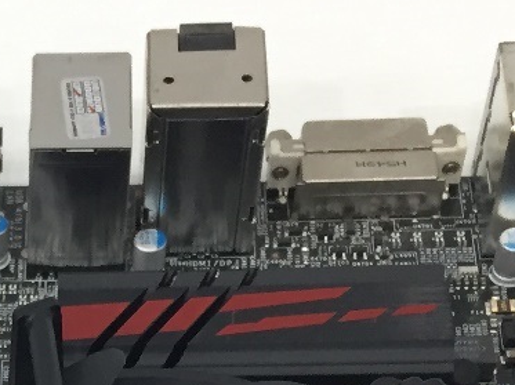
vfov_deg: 10.7
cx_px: -153
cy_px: 763
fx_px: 1888
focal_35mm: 127
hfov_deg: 14.9
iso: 100
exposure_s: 1/33
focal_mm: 4.15
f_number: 2.2
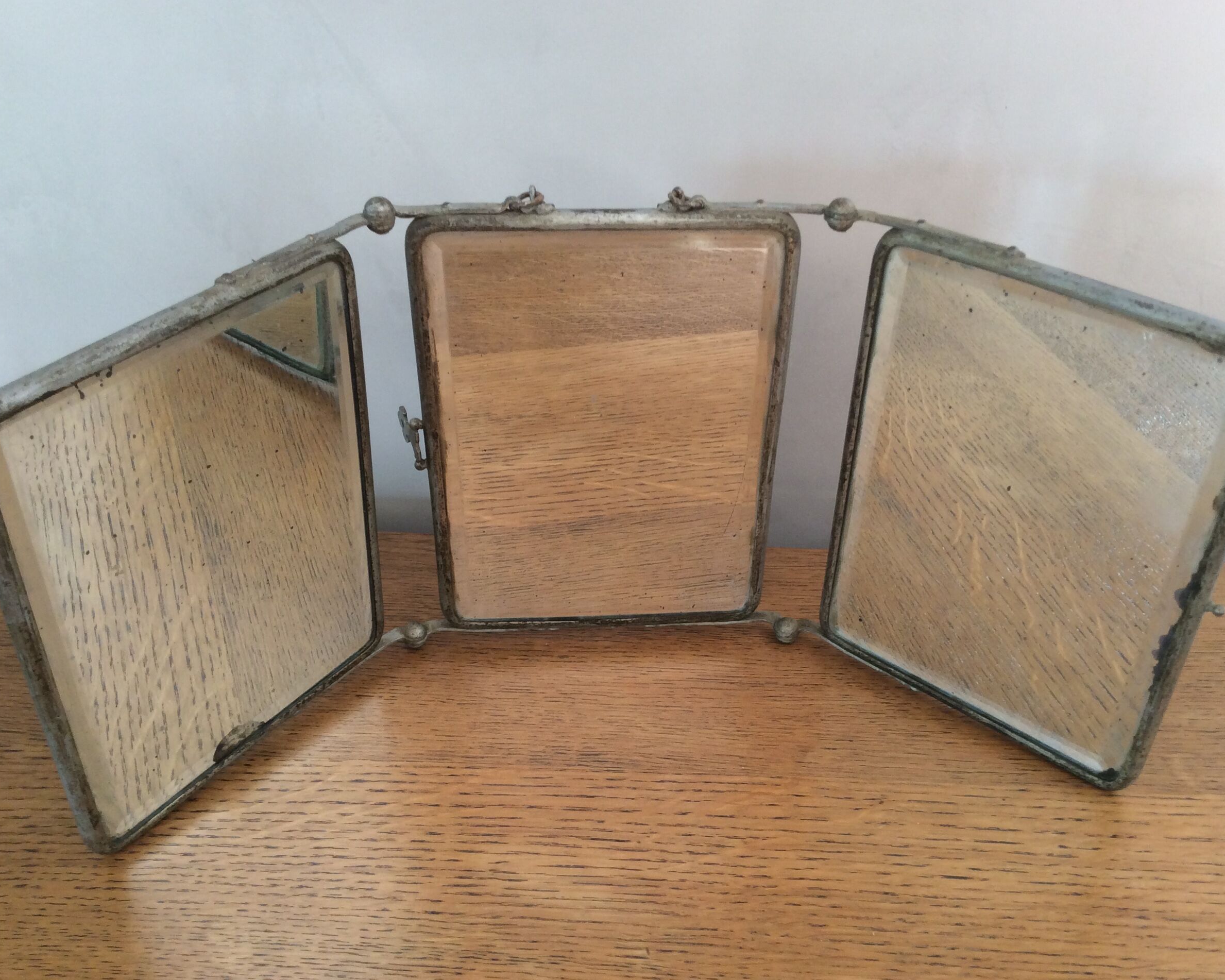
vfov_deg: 43.4
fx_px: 1233
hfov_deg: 52.8
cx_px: 643
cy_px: 489
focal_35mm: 34
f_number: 2.4
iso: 40
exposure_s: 1/25
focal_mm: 3.3
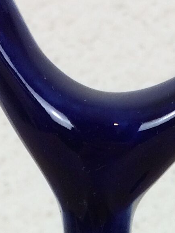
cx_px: 138
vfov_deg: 11.2
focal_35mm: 162
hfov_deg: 9.1
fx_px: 1092
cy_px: 439
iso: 50
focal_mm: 4.15
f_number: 2.2
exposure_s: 1/50
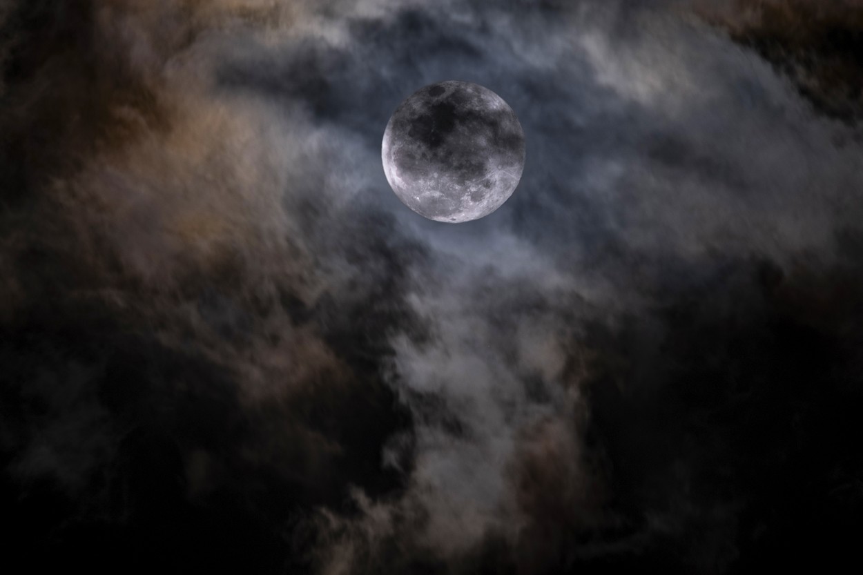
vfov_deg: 2.3
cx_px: 432
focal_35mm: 590
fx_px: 14141
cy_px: 288
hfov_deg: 3.5
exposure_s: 1
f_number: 11
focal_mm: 393.2
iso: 400
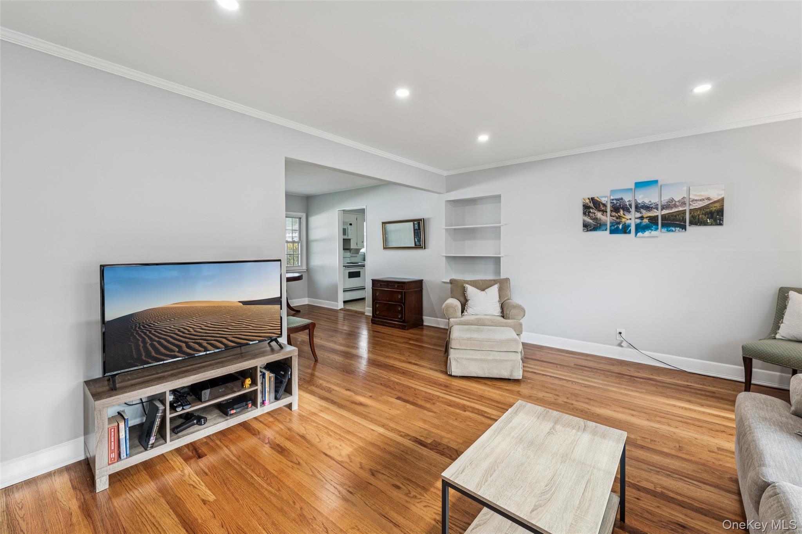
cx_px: 401
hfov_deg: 104.3
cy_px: 267
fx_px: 312
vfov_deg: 81.2
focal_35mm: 14
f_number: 8
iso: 640
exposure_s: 1/40
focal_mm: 14
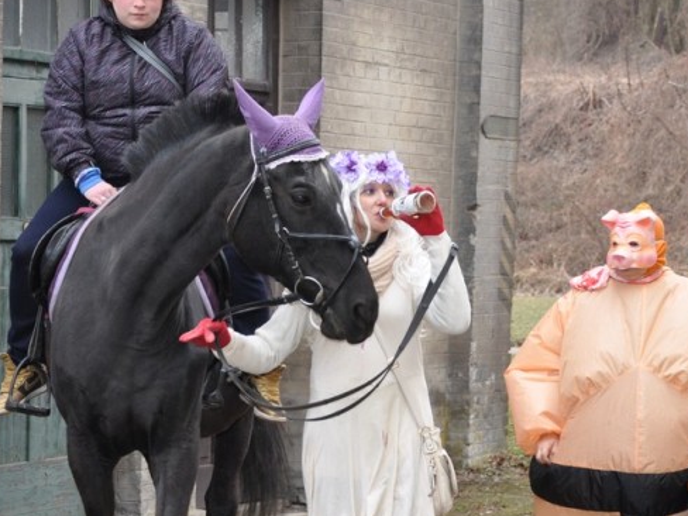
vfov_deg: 10.2
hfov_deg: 13.6
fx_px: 2882
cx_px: 393
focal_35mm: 145
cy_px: 337
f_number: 4.8
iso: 500
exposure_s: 1/60
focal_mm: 48
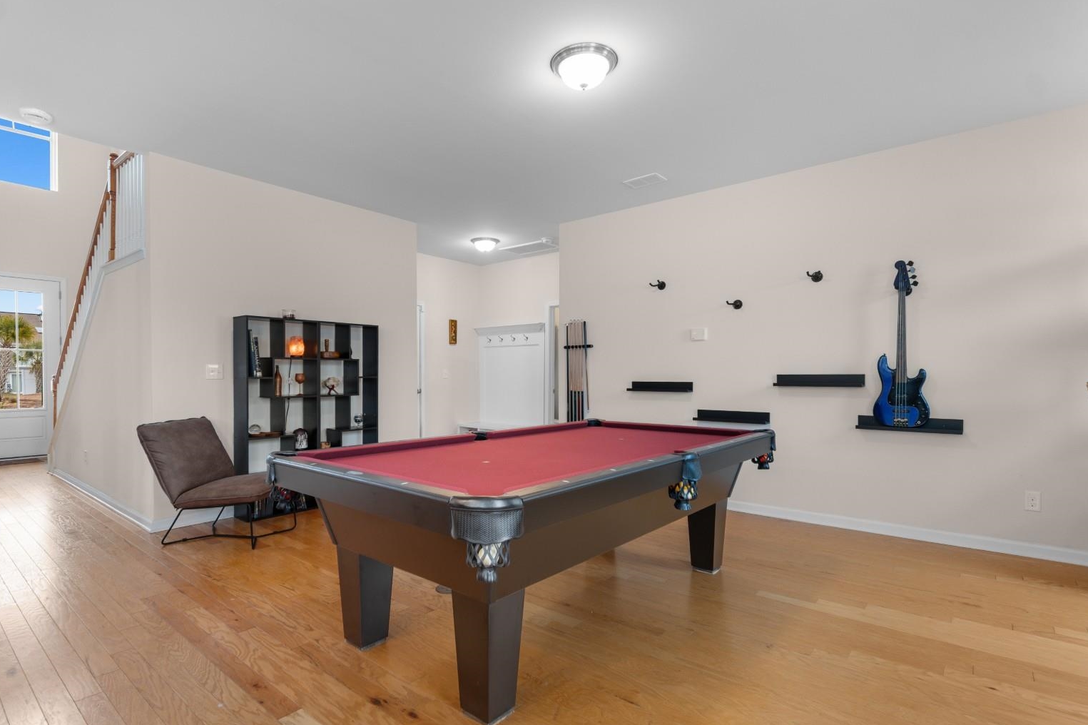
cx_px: 522
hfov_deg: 93.2
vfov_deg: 70.4
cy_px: 359
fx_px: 514
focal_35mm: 17
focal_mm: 11
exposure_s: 1/6
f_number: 4.8
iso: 100
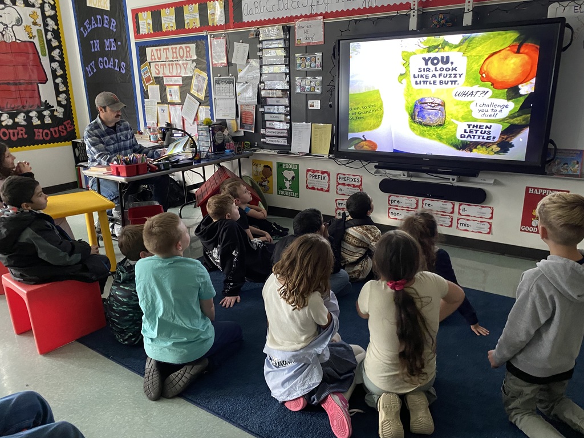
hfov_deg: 67.3
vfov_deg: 53.1
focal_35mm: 26
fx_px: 439
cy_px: 219
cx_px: 292
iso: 500
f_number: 1.8
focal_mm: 4.25
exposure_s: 1/29
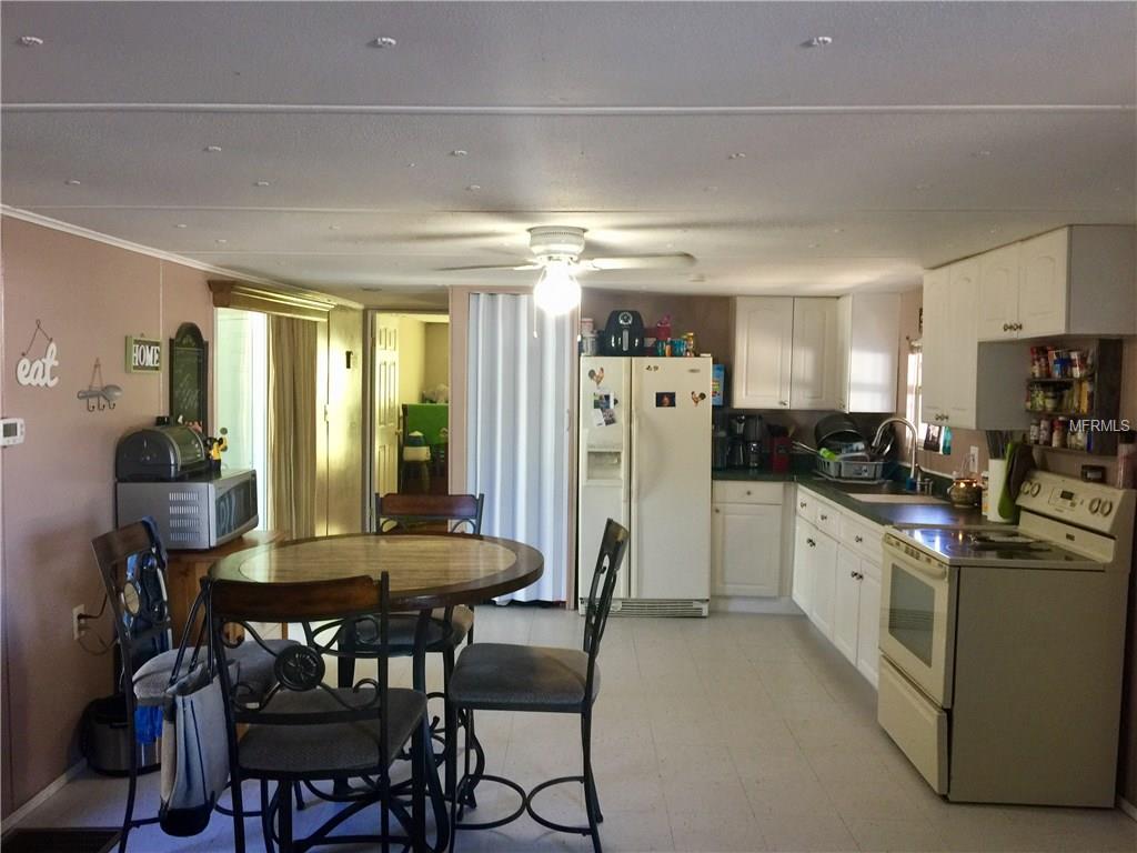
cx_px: 568
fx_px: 953
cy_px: 426
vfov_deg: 48.2
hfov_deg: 61.7
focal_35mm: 29
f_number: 2.2
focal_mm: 4.15
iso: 64
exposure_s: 1/15
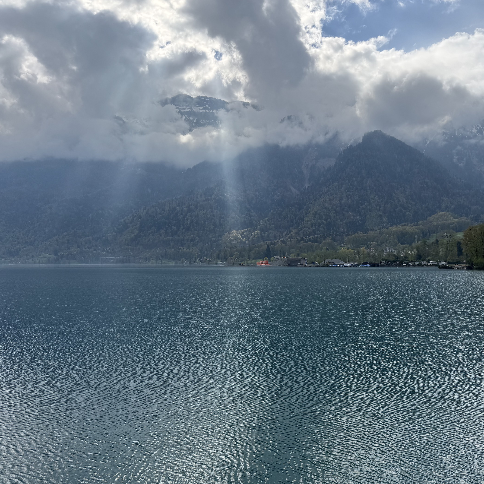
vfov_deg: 55.6
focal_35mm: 29
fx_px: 459
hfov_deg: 55.2
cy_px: 243
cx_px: 292
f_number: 1.78
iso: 80
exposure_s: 1/5348
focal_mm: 6.76
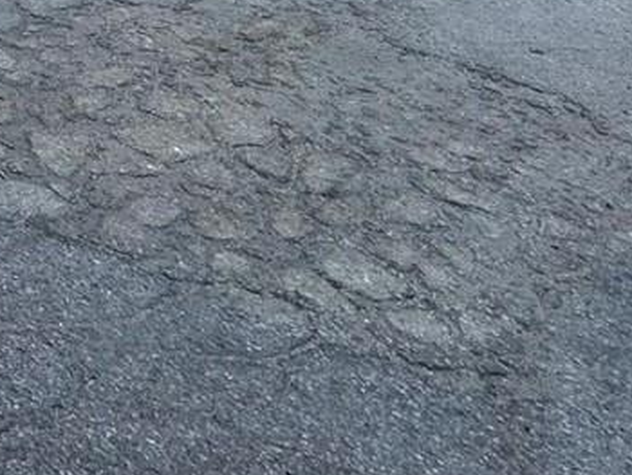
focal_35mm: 64
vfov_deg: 17.0
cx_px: -432
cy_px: -473
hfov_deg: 22.0
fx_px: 1169
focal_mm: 2.22
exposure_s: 1/1299
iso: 40
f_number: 2.2
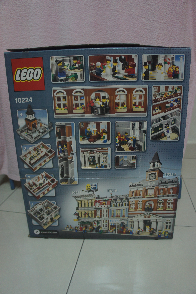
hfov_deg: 47.9
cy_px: 147
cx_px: 98
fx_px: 221
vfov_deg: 67.4
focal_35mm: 27
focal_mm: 18
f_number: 3.5
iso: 800
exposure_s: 1/30
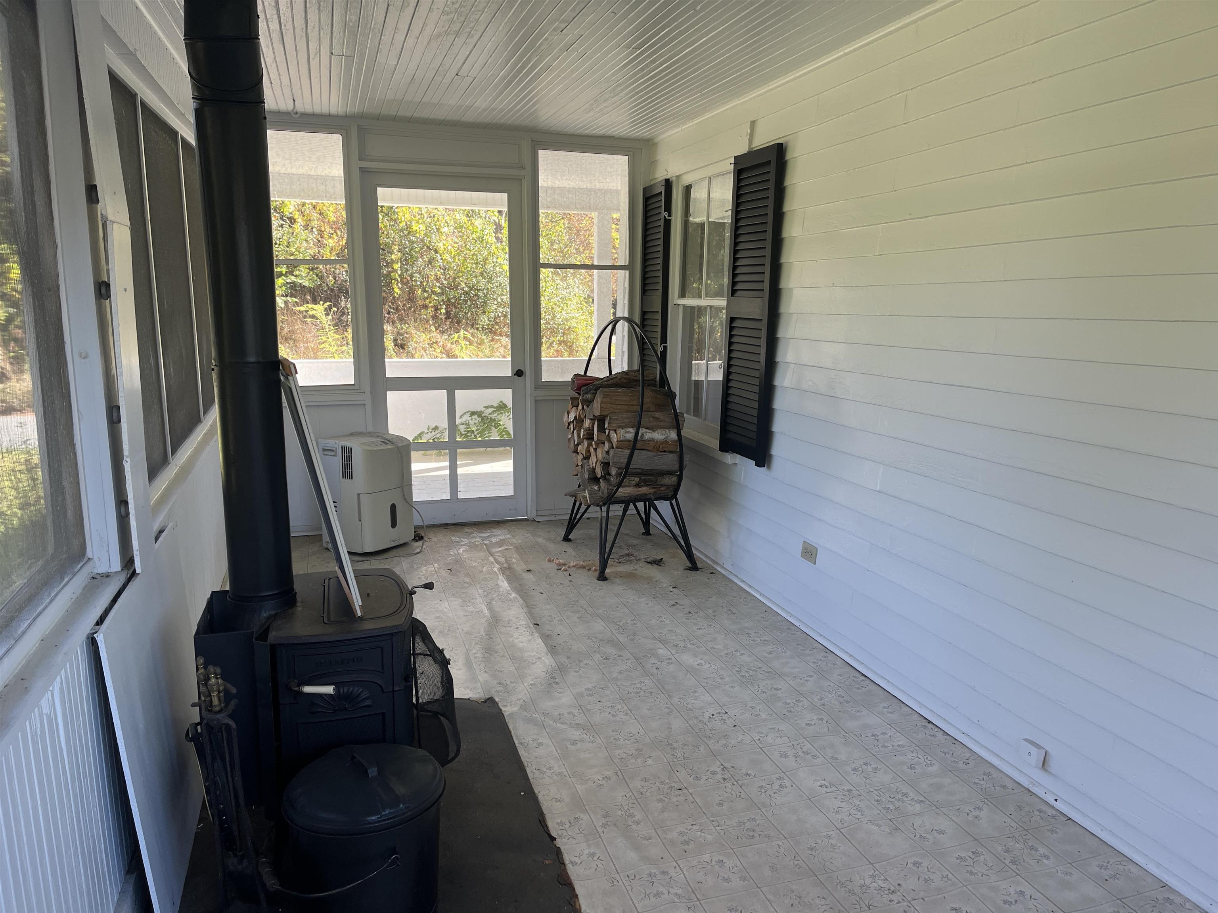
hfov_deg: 67.3
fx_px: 915
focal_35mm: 26
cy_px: 456
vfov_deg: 53.1
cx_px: 609
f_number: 1.6
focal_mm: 5.1
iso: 40
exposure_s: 1/122
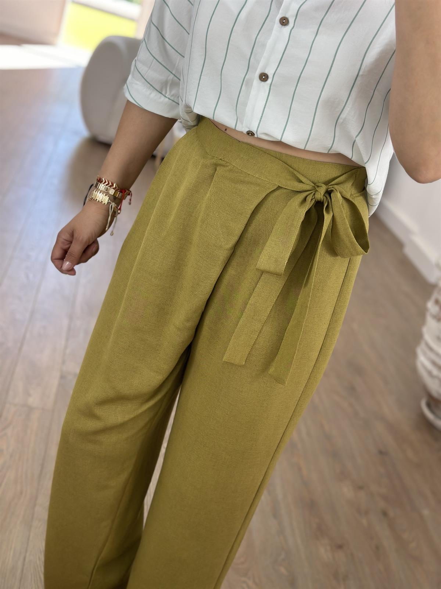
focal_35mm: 48
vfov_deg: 39.7
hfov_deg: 30.3
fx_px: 815
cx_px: 220
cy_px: 294
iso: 80
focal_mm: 6.86
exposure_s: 1/213
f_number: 1.78
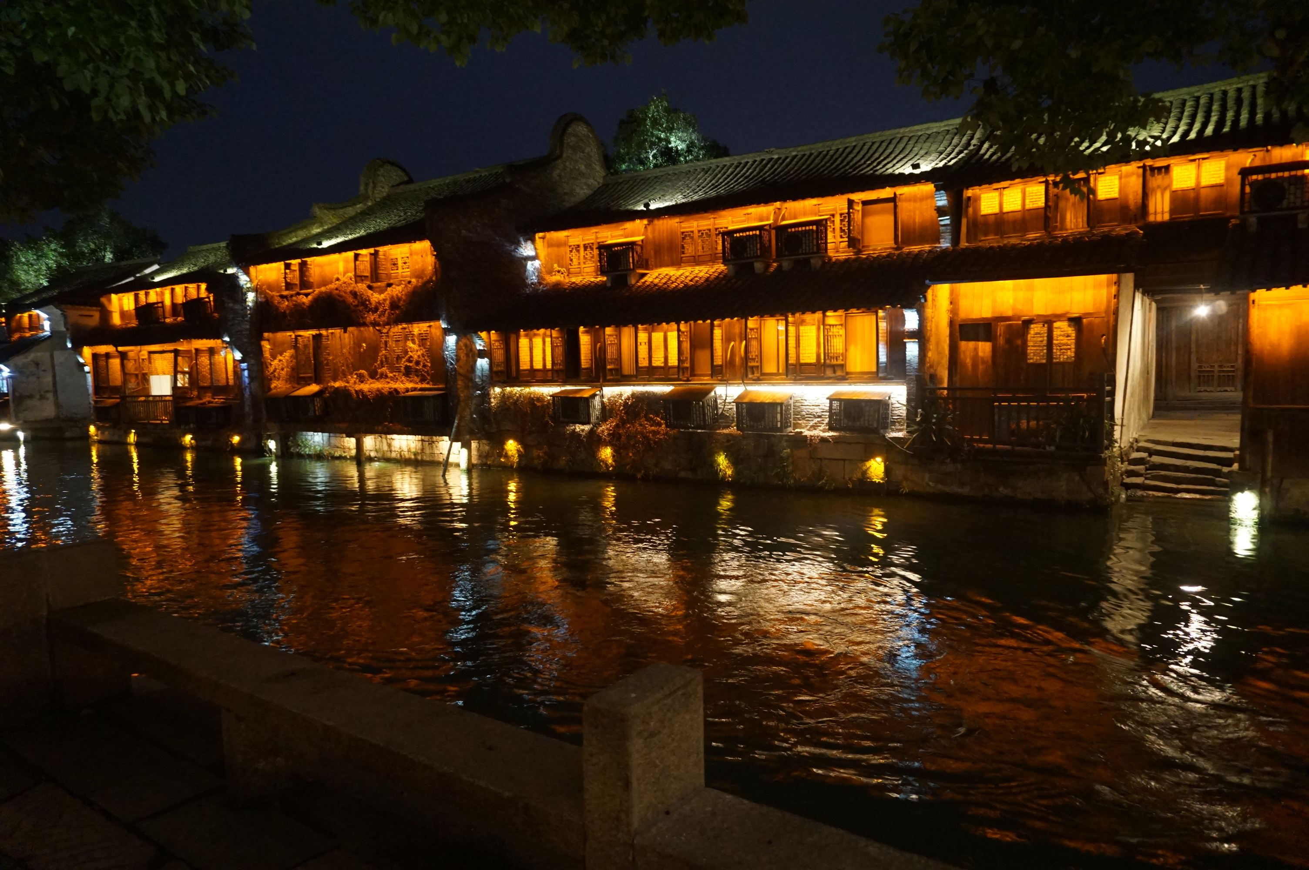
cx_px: 654
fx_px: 872
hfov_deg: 73.8
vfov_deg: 53.0
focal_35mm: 24
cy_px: 435
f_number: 3.5
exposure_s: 1/10
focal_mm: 16
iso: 3200
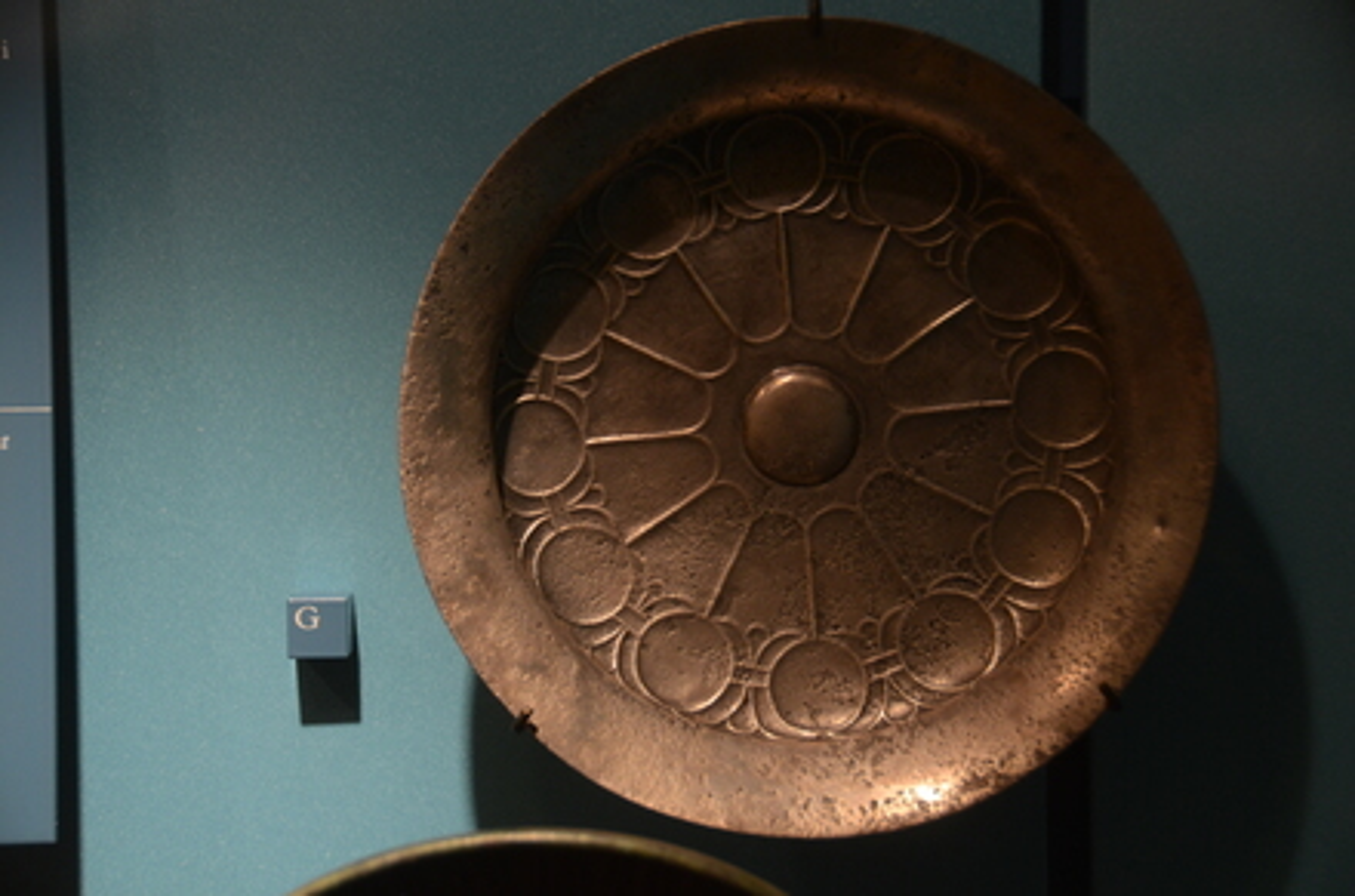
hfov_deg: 24.2
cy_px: 448
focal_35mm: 84
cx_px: 678
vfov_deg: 16.2
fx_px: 3154
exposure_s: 1/250
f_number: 4.8
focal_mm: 56
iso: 1000
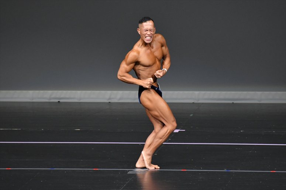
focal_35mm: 375
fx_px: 2978
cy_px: 95
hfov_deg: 5.5
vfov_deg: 3.7
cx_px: 143
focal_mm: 250
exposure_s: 1/400
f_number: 5.6
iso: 4000
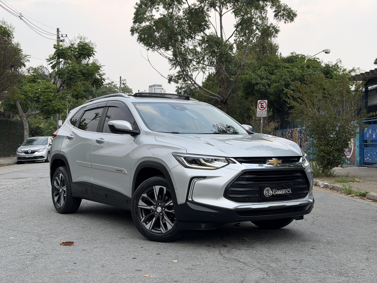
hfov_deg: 39.7
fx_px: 523
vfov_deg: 30.3
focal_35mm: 48
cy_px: 142
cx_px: 188
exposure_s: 1/855
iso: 64
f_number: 1.78
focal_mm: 6.76
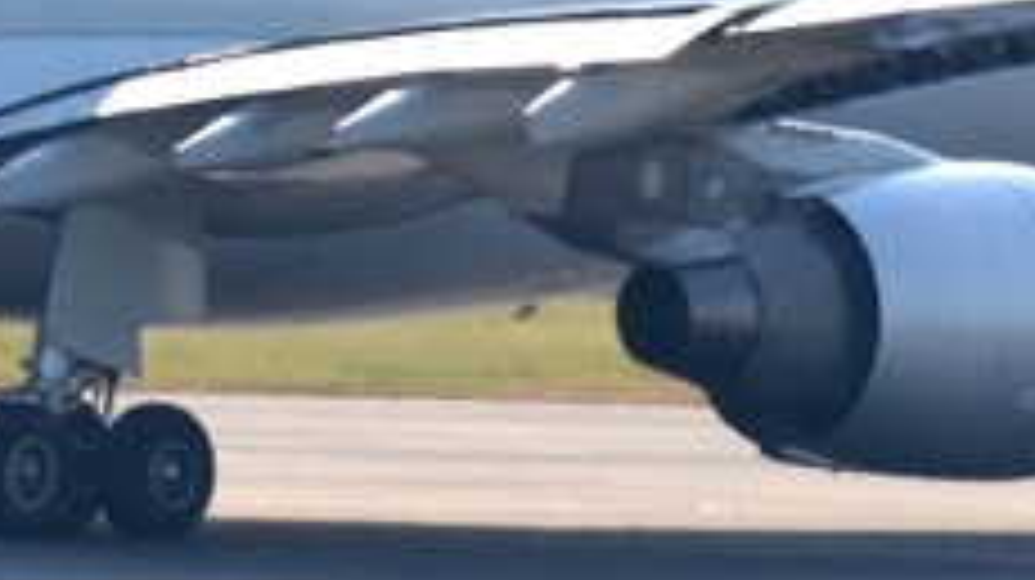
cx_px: -464
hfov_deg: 1.1
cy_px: 355
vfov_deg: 0.6
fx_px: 51696
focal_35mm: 1885
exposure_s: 1/1000
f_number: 9
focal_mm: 270
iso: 400
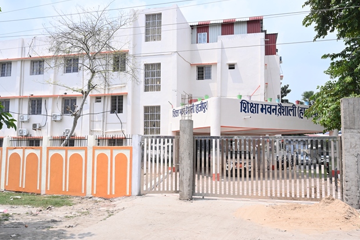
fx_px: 325
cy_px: 117
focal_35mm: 33
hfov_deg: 57.9
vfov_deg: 40.5
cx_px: 183
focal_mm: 31.5
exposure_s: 1/125
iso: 320
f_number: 18
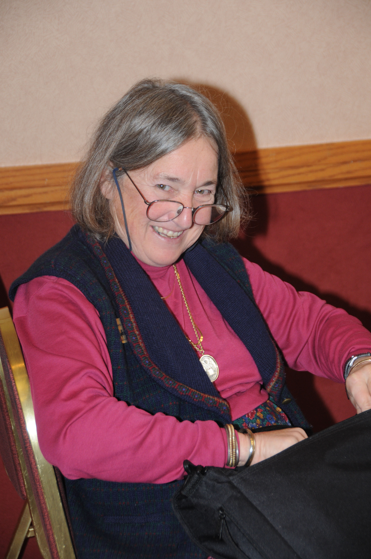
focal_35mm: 112
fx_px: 1743
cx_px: 186
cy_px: 280
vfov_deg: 18.2
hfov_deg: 12.1
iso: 400
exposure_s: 1/60
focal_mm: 75
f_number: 5.6
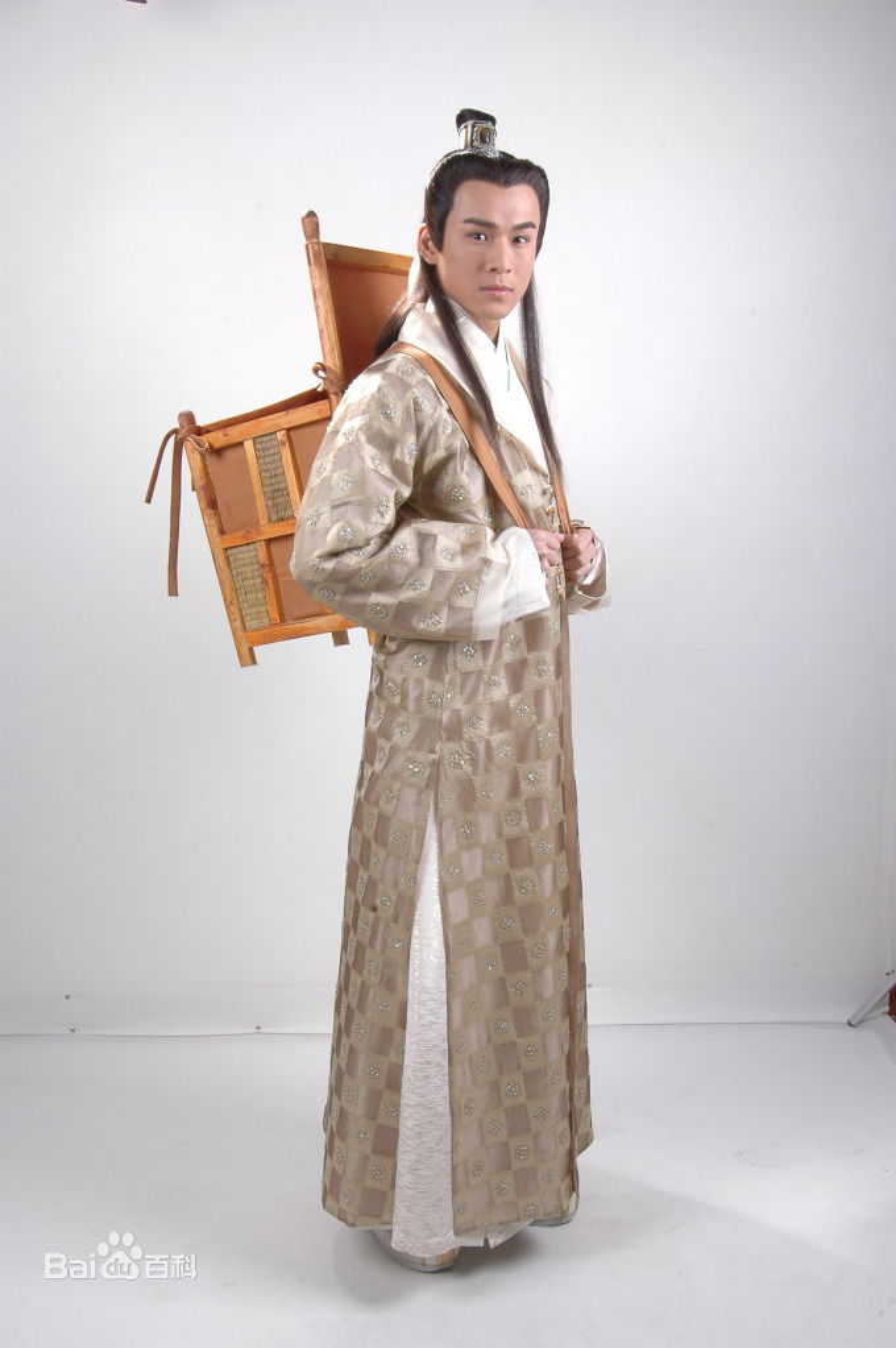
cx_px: 448
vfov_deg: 53.2
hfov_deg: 36.8
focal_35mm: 36
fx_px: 1347
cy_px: 674
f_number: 16
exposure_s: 1/60
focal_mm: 24
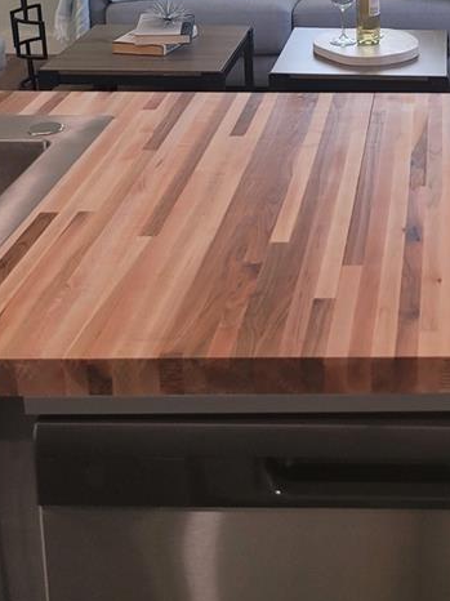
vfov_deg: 27.7
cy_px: 40
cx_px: 465
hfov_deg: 21.1
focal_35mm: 67
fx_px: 1162
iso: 80
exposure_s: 1/119
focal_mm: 5
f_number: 1.8
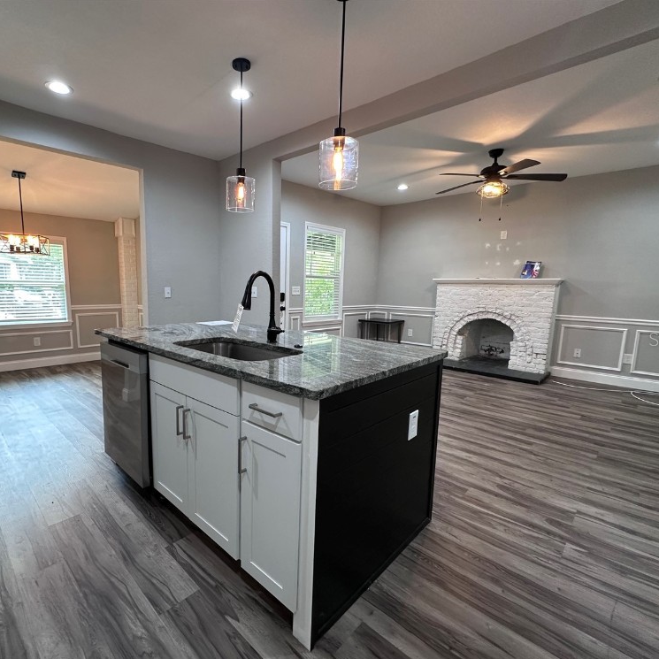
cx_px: 280
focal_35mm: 17
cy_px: 339
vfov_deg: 83.9
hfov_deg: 83.4
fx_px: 366
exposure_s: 1/60
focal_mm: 2.22
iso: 200
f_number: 2.2
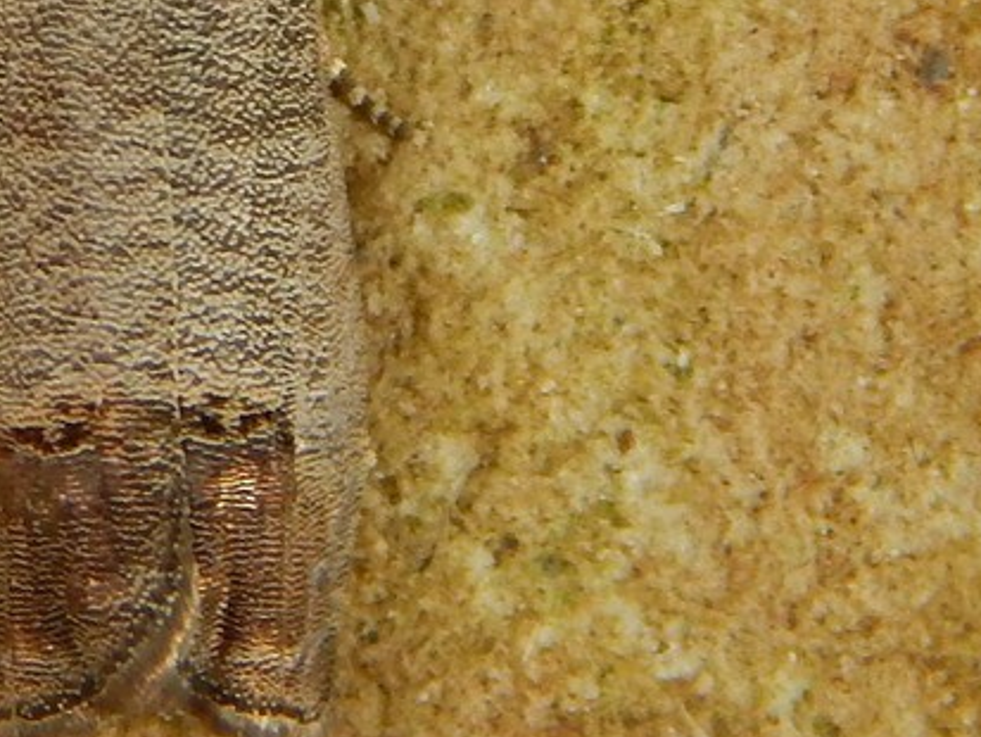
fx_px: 5159
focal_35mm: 182
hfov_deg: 10.8
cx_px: 150
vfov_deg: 8.1
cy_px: 157
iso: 125
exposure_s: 1/60
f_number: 4.4
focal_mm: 16.6
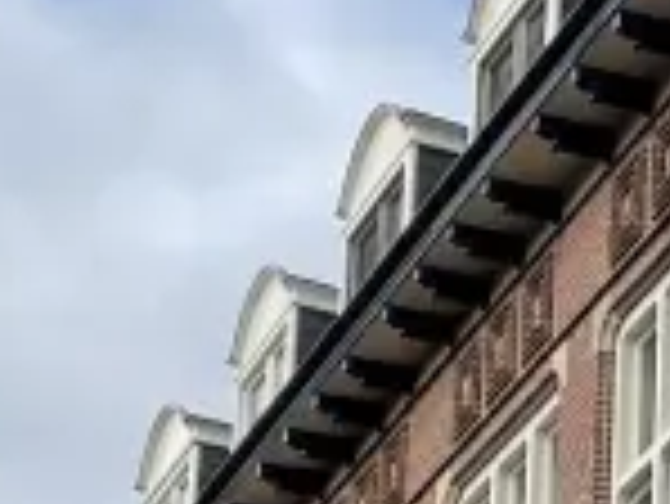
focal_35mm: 190
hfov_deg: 9.8
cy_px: 1109
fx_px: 3680
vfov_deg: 7.4
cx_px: 1255
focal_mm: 4.2
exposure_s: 1/1855
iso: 32
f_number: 1.6
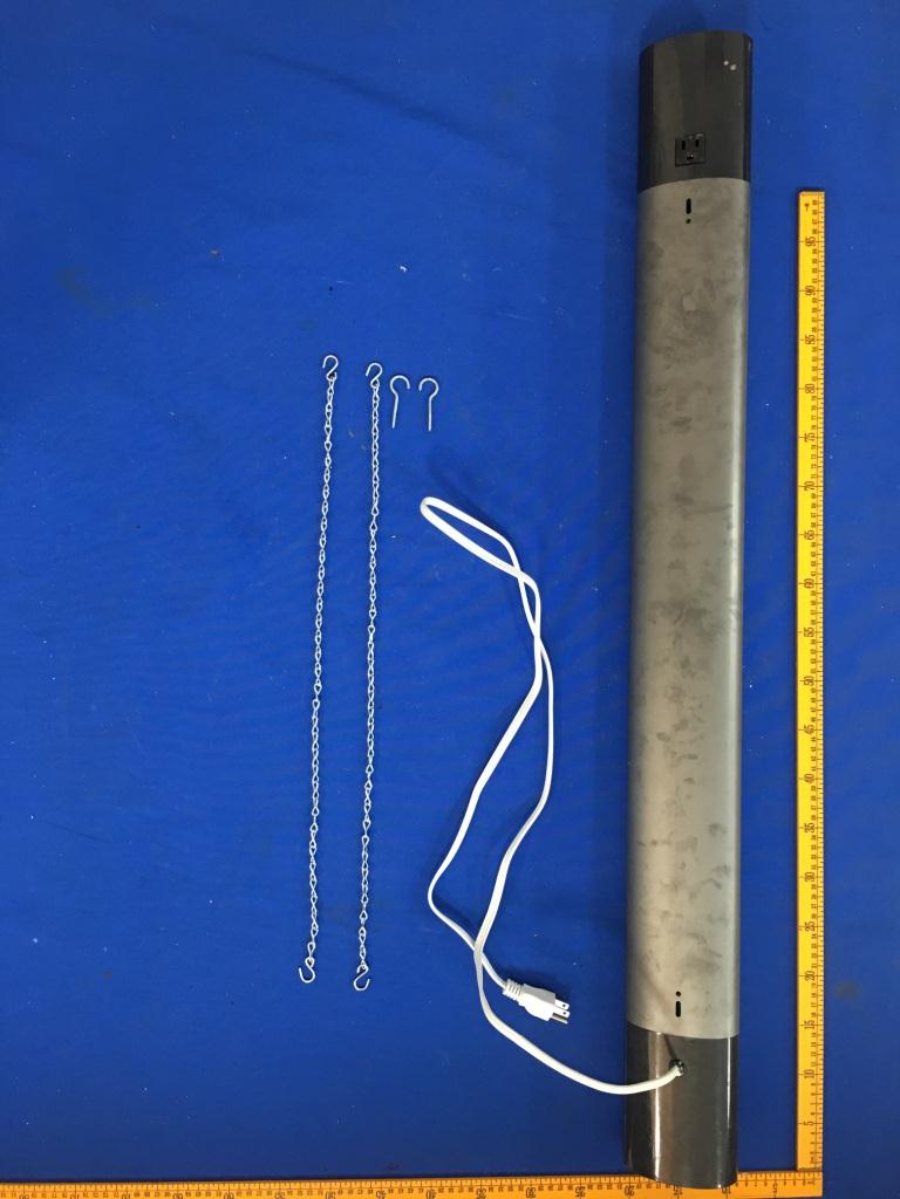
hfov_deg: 48.2
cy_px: 600
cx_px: 450
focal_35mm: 29
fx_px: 1005
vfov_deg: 61.7
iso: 100
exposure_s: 1/10
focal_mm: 4.15
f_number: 2.2
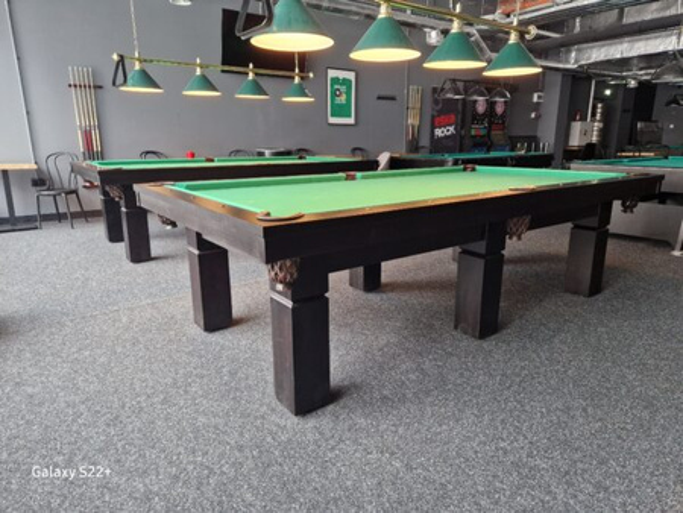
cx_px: 342
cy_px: 256
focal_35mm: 23
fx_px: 454
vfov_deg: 58.9
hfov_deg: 73.9
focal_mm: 5.4
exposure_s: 1/100
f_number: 1.8
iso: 400
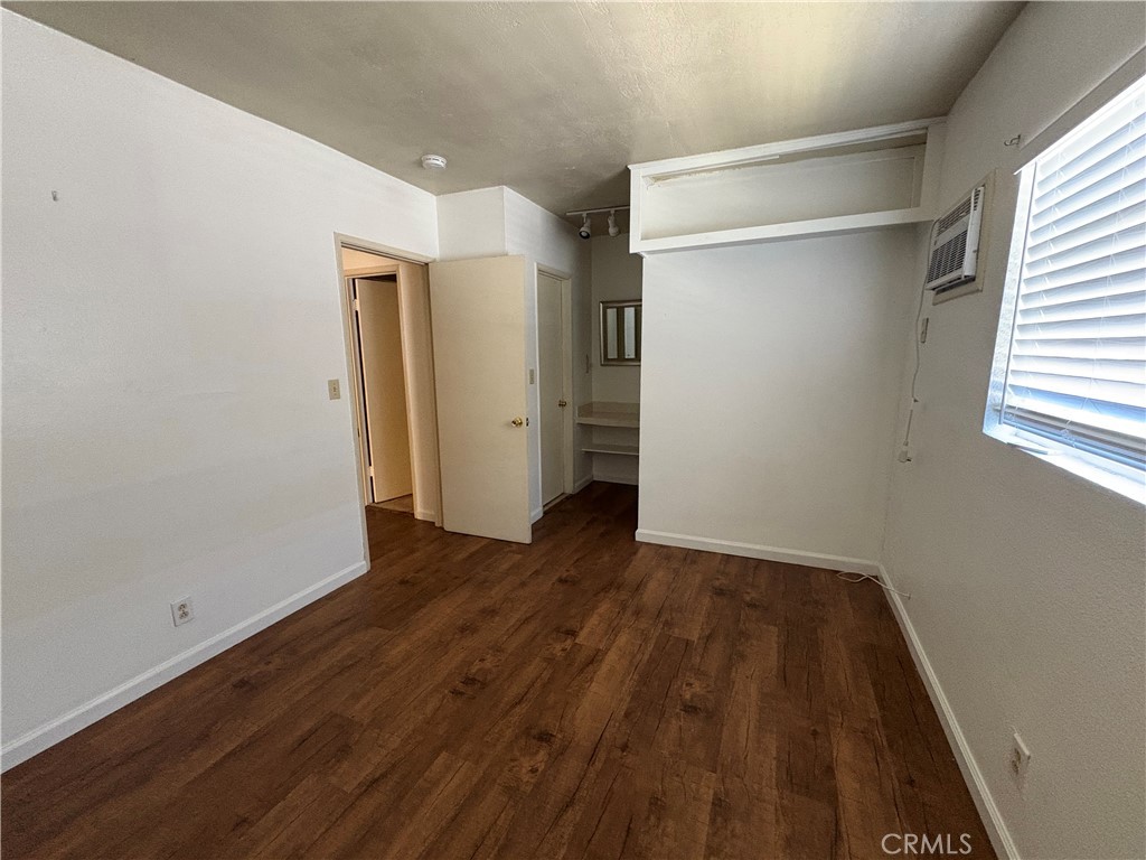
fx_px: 463
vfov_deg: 85.7
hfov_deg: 102.1
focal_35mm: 14
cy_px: 430
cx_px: 573
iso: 500
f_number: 2.2
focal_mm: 2.22
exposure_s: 1/60
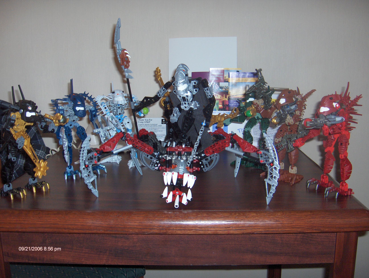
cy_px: 139
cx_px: 184
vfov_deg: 36.9
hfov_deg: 47.8
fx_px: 416
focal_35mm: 39
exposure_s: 1/60
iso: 100
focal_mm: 8
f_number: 2.8
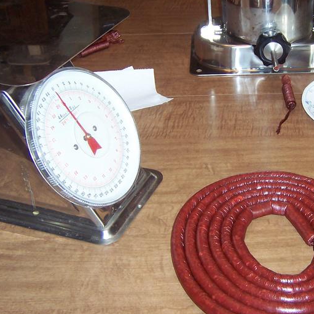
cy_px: 144
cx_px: 263
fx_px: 575
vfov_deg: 30.5
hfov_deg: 29.7
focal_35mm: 56
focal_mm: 5.6
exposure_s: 1/60
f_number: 2.8
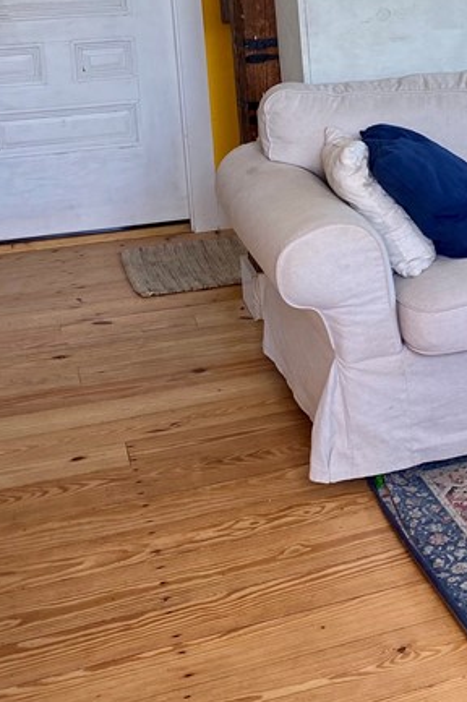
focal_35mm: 64
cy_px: 136
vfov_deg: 30.6
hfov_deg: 20.2
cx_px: 519
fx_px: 1247
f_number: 1.8
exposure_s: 1/120
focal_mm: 4.25
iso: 40
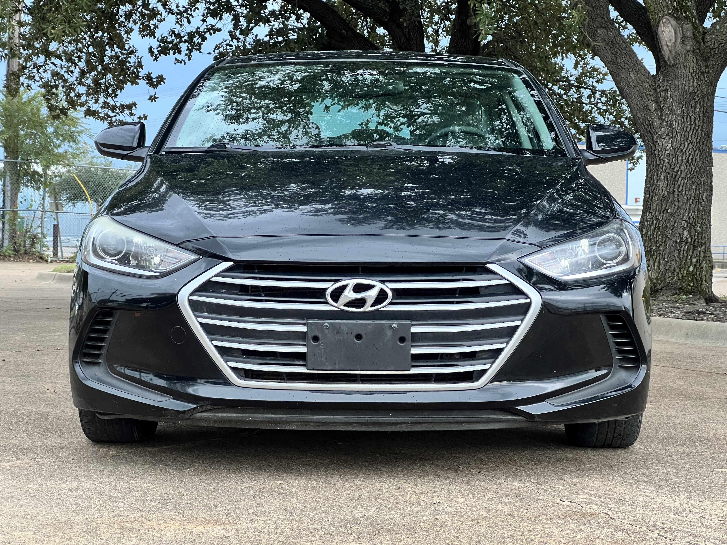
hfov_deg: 25.3
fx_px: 1617
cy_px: 272
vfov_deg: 19.1
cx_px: 364
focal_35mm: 77
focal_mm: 9
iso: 250
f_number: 2.8
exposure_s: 1/60
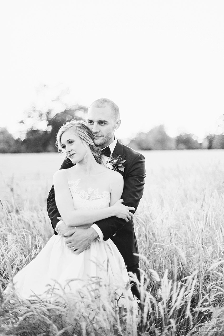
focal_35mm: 50
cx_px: 112
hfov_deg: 27.0
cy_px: 168
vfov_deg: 39.6
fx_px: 466
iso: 640
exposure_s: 1/1250
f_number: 1.4
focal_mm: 50
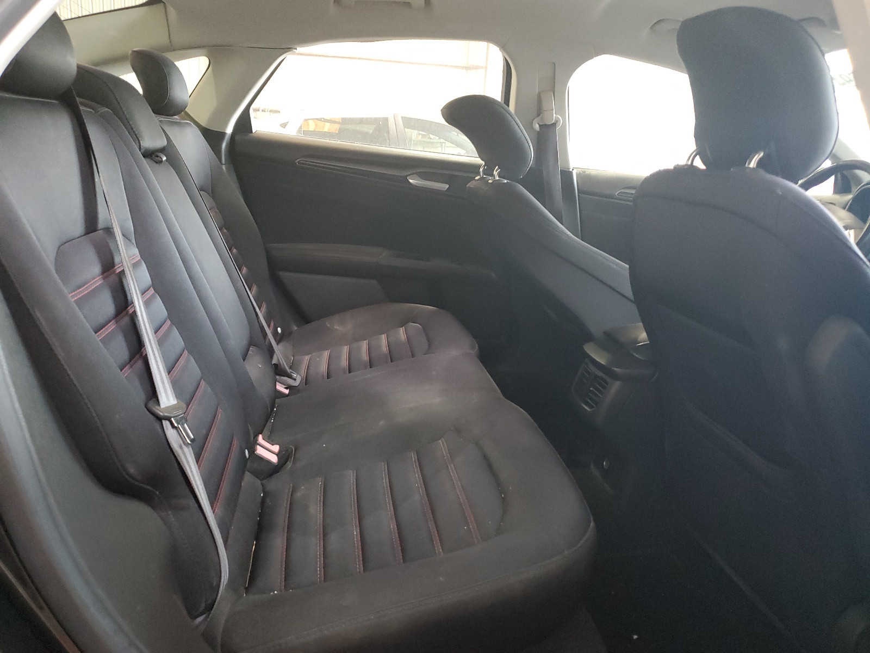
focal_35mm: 26
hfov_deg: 67.3
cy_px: 326
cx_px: 435
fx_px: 653
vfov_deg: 53.1
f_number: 1.5
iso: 330
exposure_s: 1/40
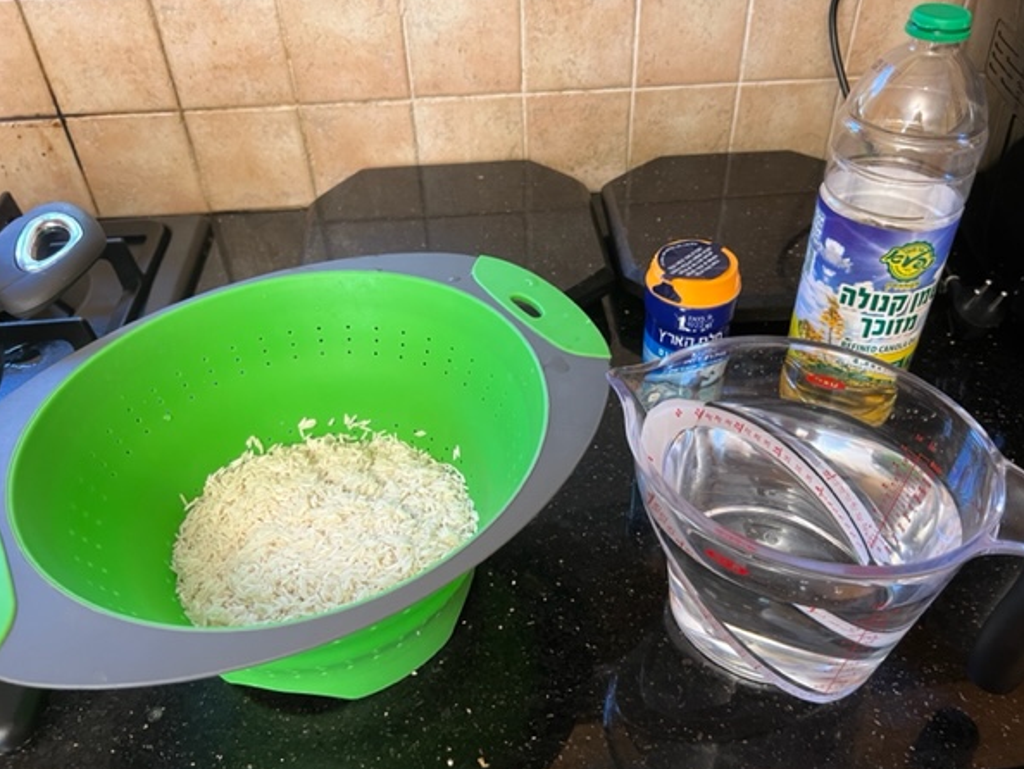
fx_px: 829
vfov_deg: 49.8
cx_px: 548
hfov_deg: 63.4
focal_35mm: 28
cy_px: 381
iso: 250
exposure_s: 1/50
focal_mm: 5.7
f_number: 1.5
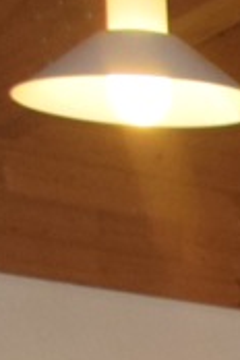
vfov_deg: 6.0
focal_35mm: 311
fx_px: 3110
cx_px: 1711
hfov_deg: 3.5
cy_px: 1201
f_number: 5
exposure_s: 1/100
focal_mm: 18
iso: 800
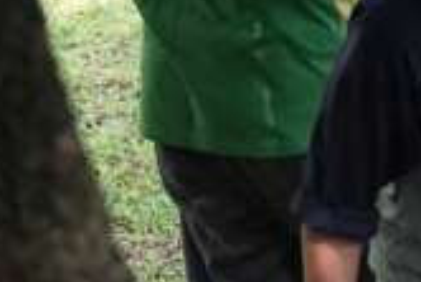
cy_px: -75
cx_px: 956
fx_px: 1744
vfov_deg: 9.1
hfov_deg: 11.7
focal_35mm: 149
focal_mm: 31
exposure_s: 1/160
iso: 5000
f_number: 4
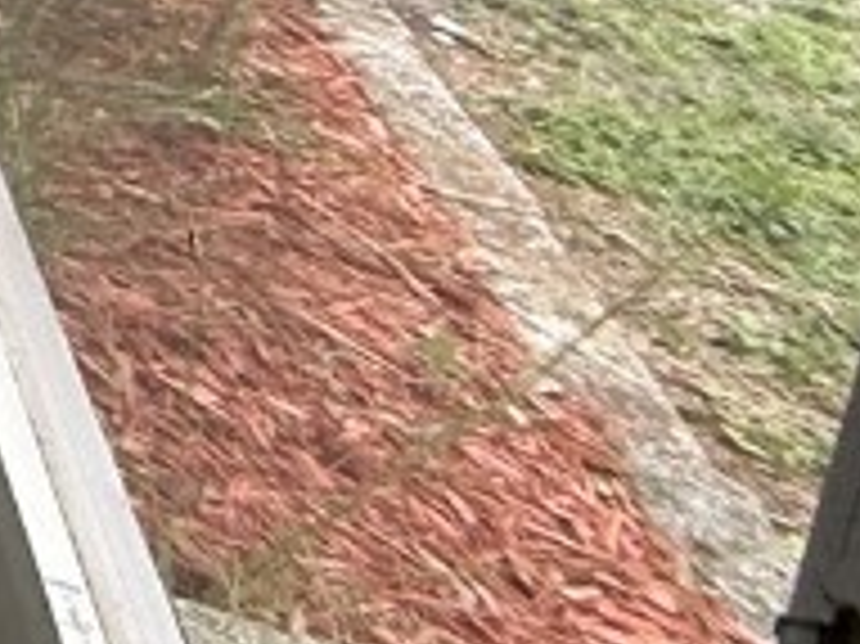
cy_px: -770
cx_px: -1409
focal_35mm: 75
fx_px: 1862
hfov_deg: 13.5
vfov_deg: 14.7
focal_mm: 2.22
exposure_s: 1/99
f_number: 2.2
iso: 50
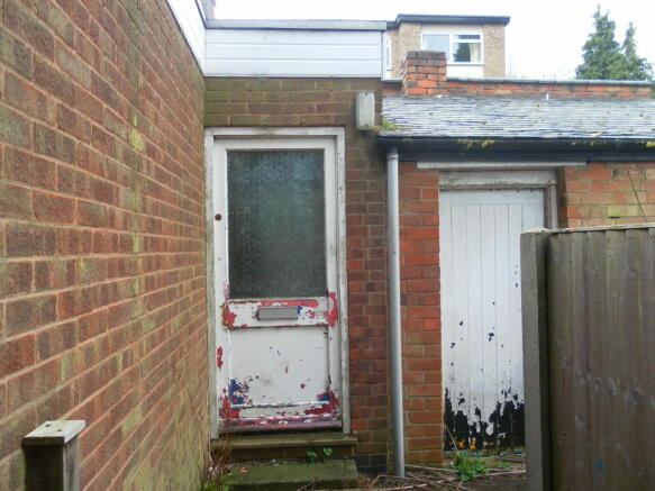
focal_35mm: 28
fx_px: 530
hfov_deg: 63.5
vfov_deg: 49.7
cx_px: 328
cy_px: 246
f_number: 3.2
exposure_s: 1/100
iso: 80
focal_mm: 4.9
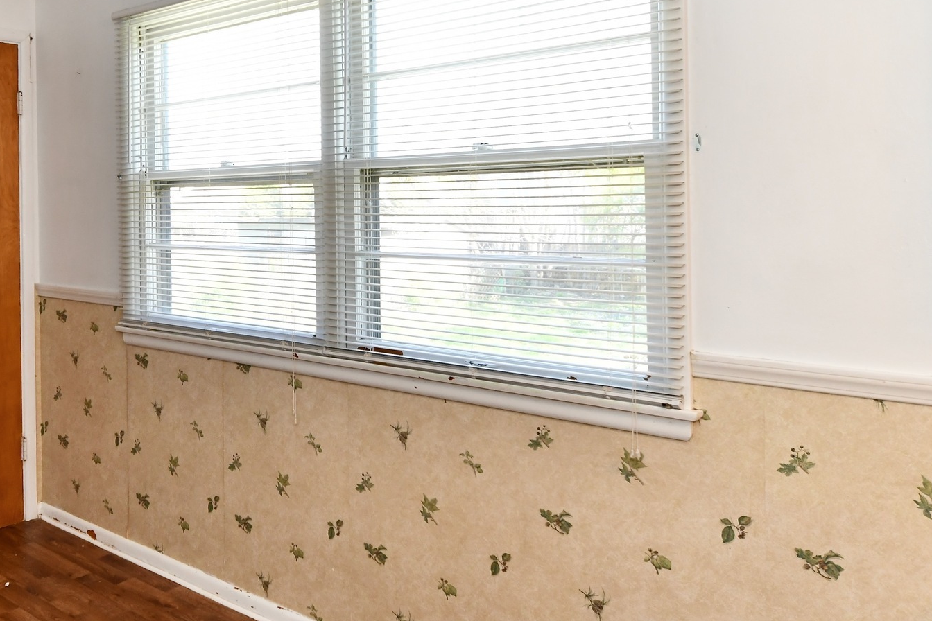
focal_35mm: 32
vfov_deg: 40.8
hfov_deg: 54.7
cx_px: 186
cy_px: 234
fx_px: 828
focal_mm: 14
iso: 640
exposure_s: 1/60
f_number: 6.3
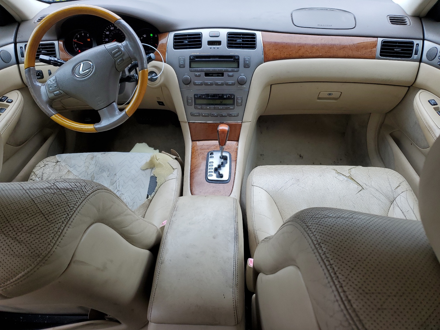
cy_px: 165
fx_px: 330
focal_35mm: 26
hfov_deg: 67.3
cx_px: 220
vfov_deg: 53.1
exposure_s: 1/185
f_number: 1.5
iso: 50
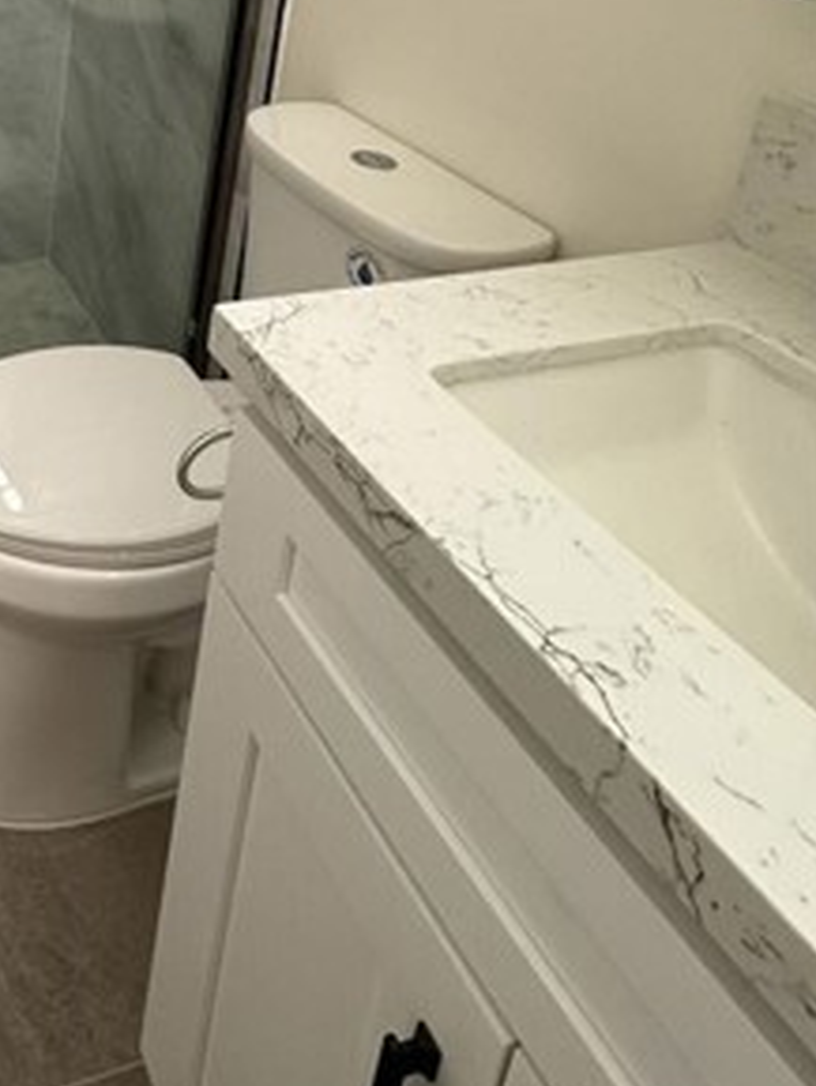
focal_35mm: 31
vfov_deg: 47.1
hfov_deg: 38.1
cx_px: -75
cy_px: -30
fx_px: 974
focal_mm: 2.22
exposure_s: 1/60
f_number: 2.2
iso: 160
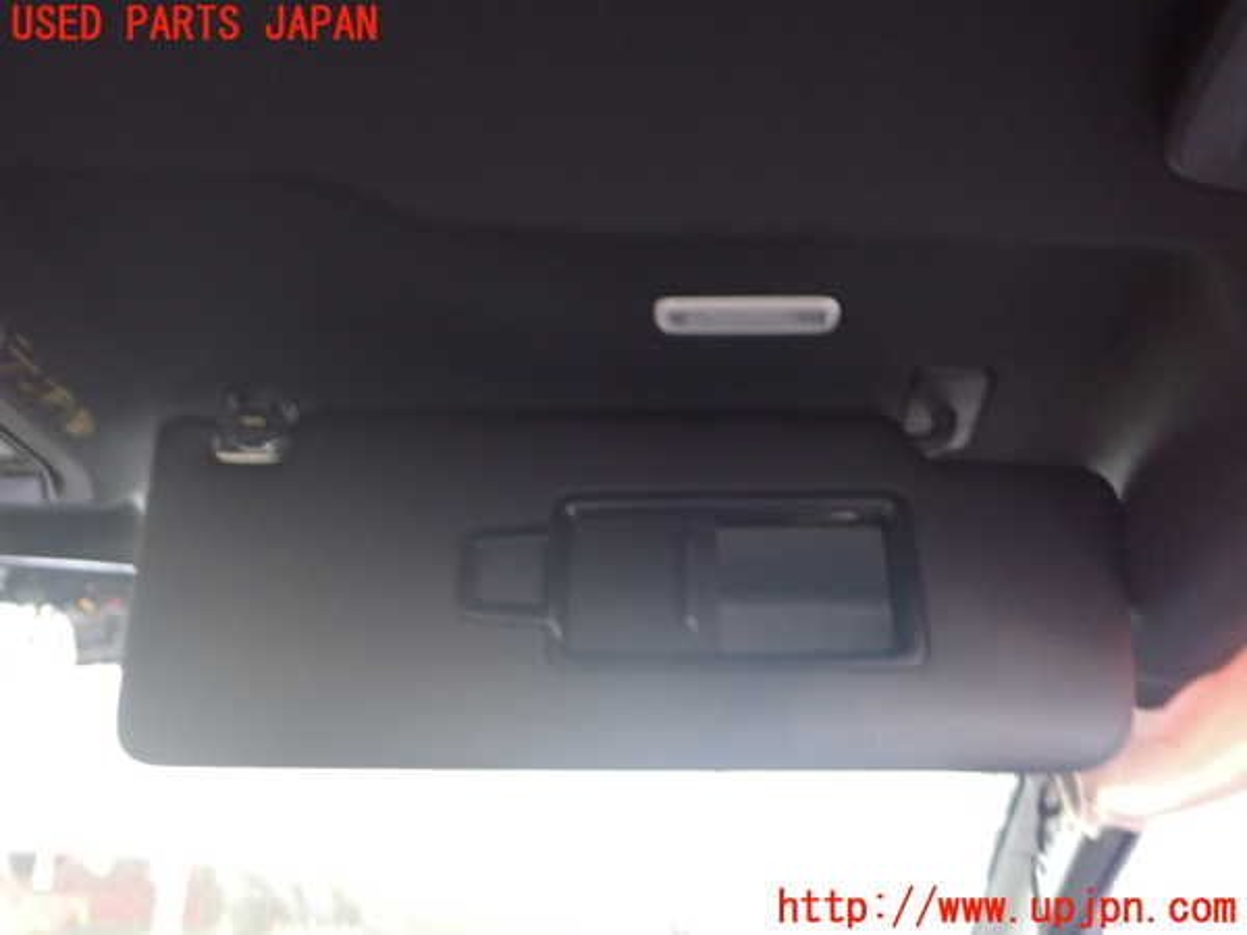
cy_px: 468
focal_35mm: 30
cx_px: 624
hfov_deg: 60.0
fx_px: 1081
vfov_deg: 46.8
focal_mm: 5.4
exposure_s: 1/15
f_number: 2.3
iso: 800
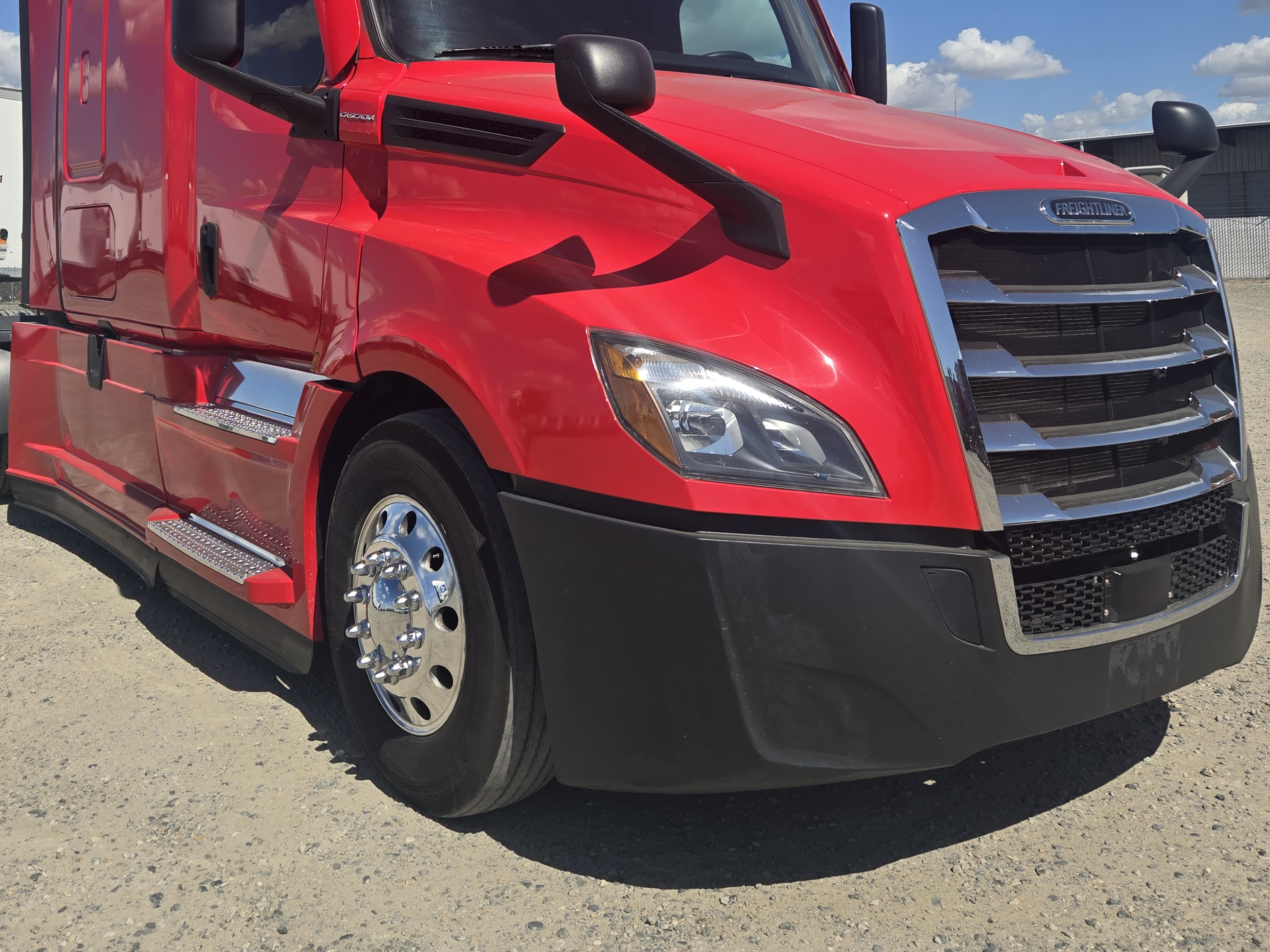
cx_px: 545
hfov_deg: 53.8
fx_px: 1247
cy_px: 250
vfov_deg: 40.7
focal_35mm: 34
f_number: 1.8
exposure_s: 1/2905
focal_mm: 5.4
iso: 25
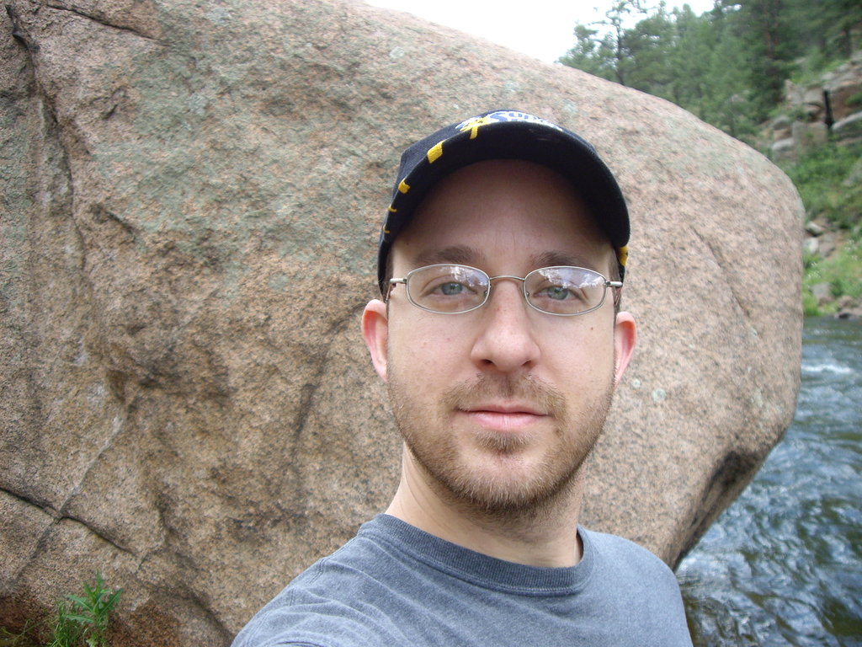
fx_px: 946
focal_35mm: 38
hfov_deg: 49.0
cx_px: 431
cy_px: 324
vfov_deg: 37.7
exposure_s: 1/200
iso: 100
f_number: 2.7
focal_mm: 6.2
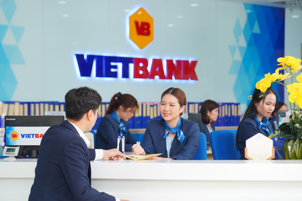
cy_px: 100
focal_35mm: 124
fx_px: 1040
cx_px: 151
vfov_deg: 11.1
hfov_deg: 16.5
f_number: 4.5
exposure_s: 1/160
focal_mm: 124
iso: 400
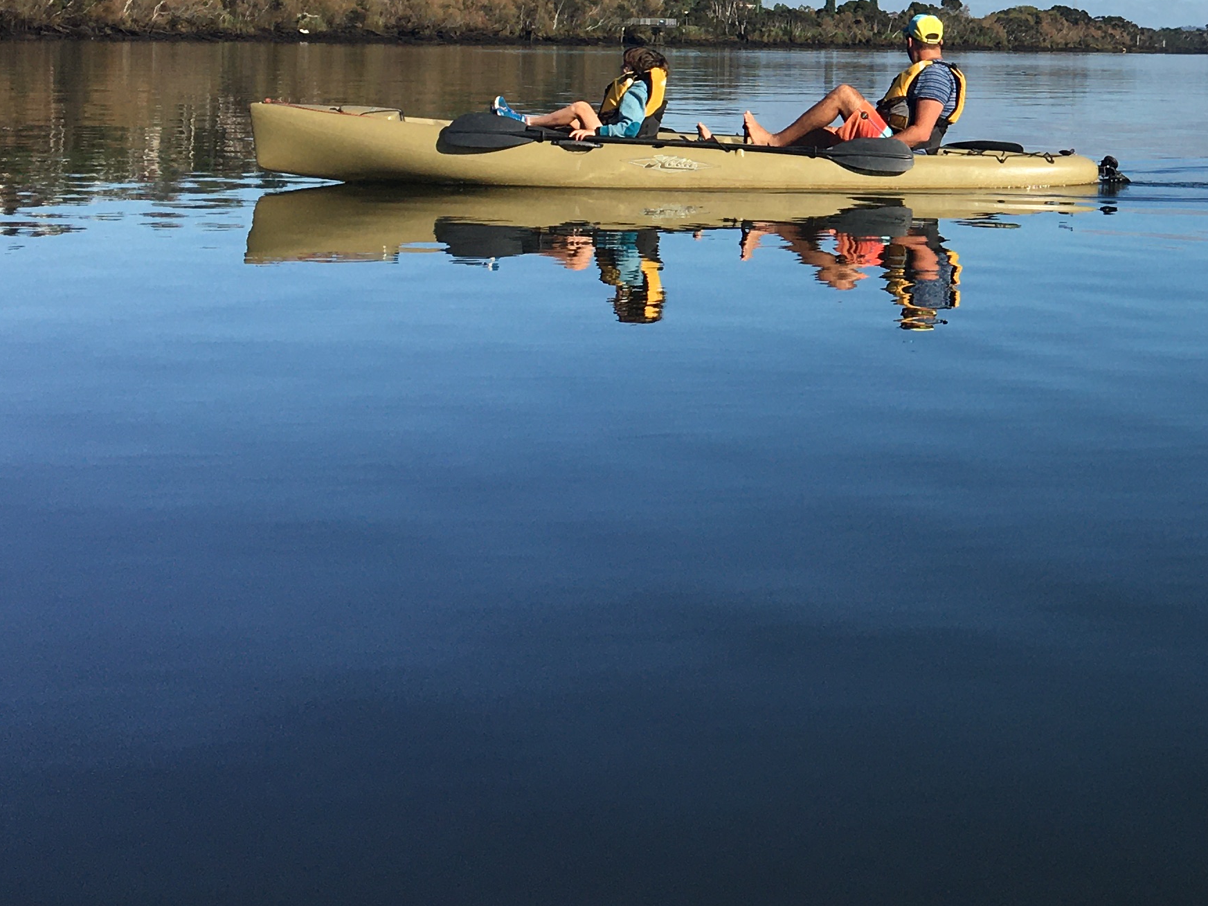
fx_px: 2338
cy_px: -2
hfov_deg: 26.8
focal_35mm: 67
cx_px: 1304
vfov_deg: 21.2
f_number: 2.2
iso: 25
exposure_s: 1/1832
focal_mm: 4.15
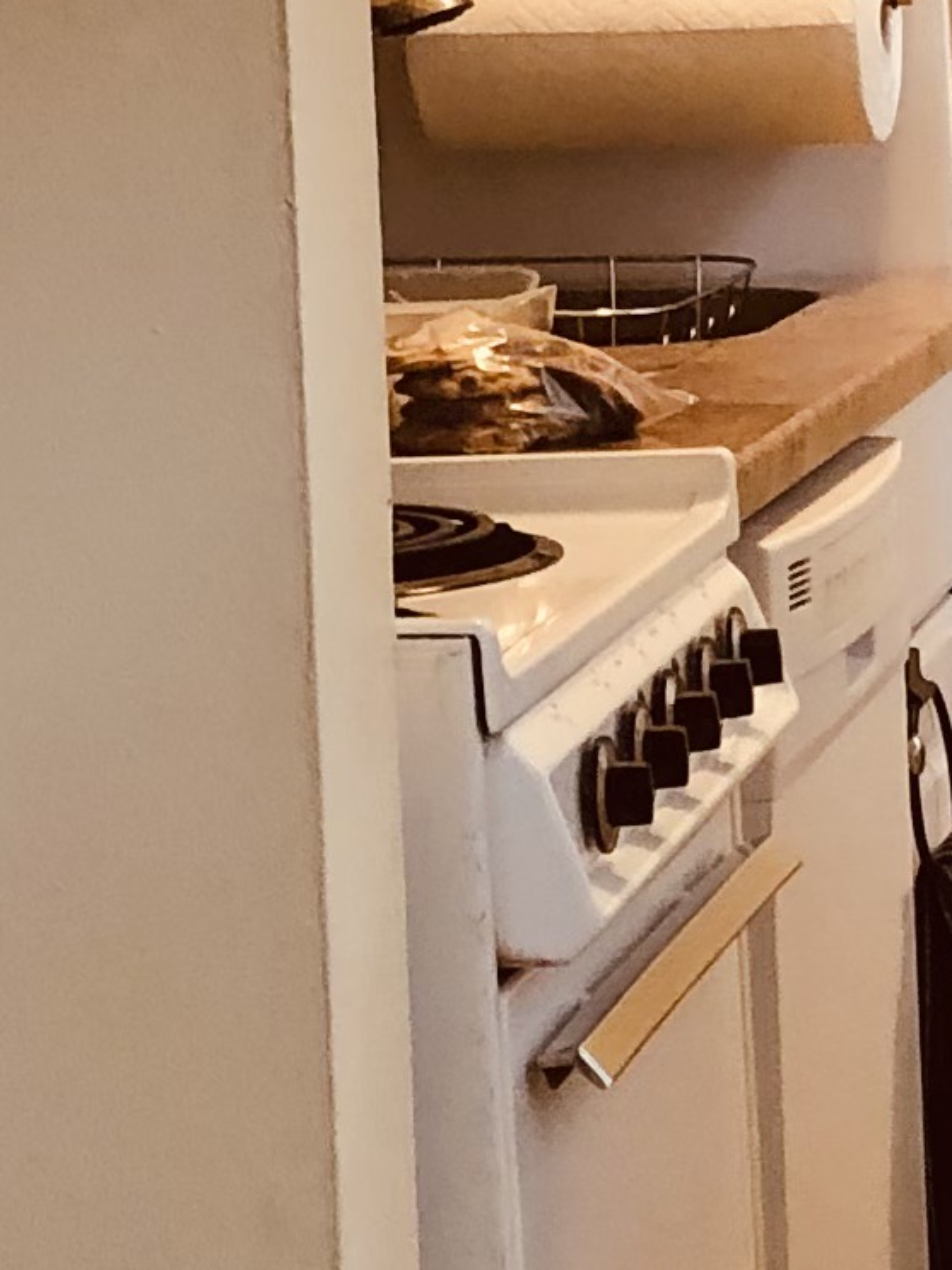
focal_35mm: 152
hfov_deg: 9.7
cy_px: 766
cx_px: 1017
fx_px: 5575
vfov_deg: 13.0
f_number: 1.8
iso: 40
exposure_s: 1/15
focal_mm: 3.99
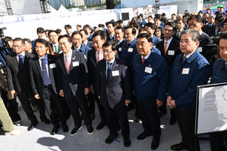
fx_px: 164
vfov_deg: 49.4
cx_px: 116
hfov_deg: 69.4
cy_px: 66
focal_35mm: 26
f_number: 20
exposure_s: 1/200
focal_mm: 14
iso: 800
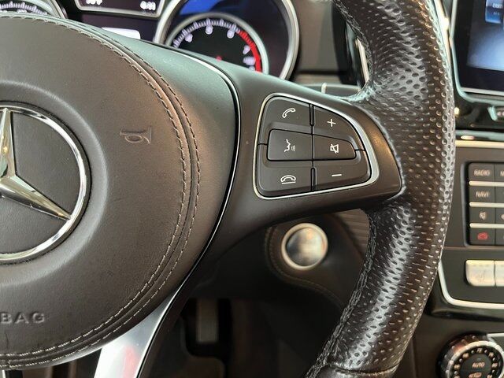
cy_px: 189
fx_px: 379
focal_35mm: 26
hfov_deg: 67.3
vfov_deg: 53.1
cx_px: 252
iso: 640
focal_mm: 5.1
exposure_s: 1/30
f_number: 1.6
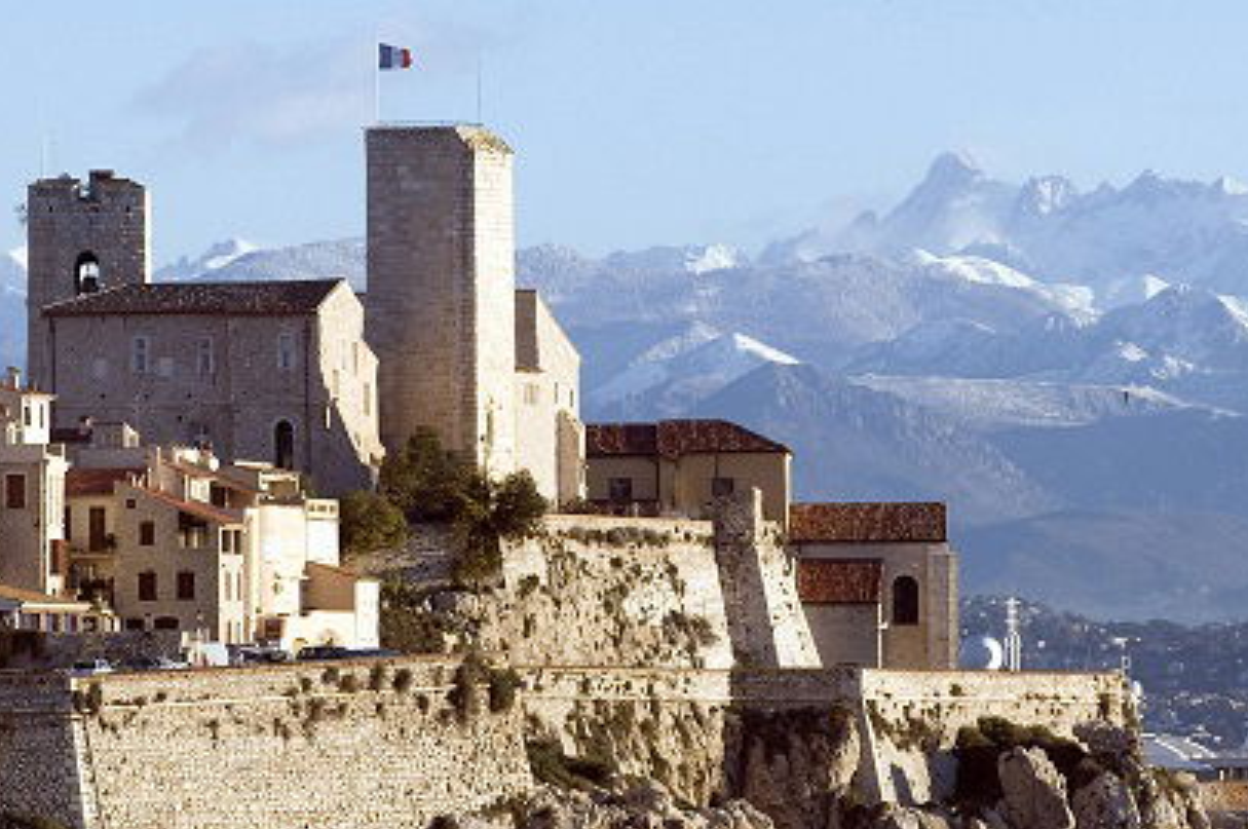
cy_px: 407
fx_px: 14856
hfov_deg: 4.8
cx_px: 912
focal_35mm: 429
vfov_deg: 3.2
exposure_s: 1/320
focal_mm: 135
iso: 200
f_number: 8
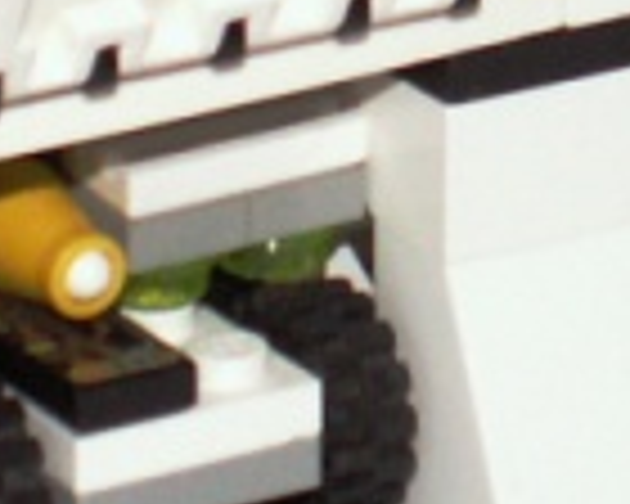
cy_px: -279
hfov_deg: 4.8
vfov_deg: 3.8
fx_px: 7570
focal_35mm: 406
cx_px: 720
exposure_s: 1/40
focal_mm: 9.54
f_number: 3.2
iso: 160
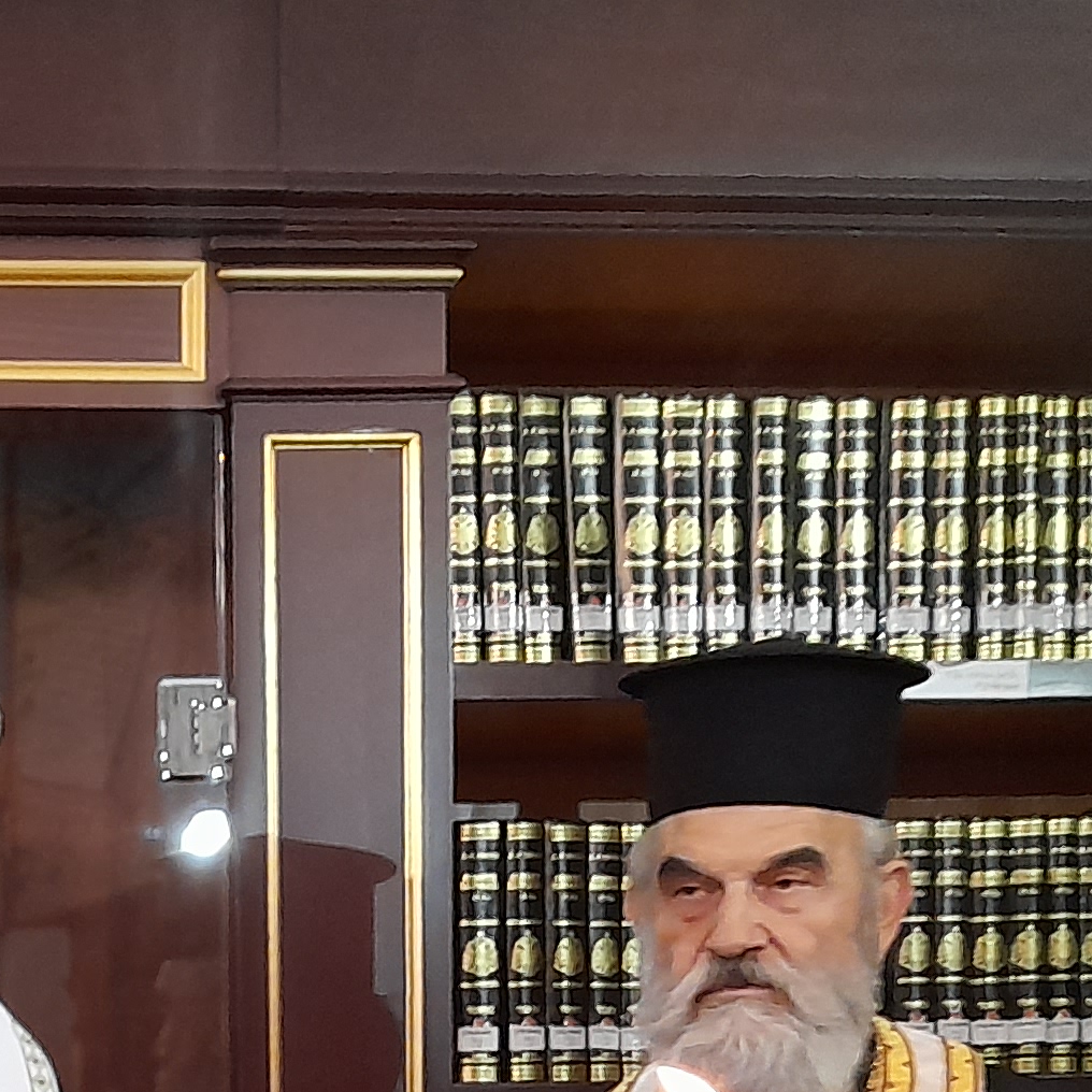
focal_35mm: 87
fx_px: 3105
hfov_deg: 18.1
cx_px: -456
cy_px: 1439
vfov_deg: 18.5
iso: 320
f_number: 2
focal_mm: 4.6
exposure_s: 1/50
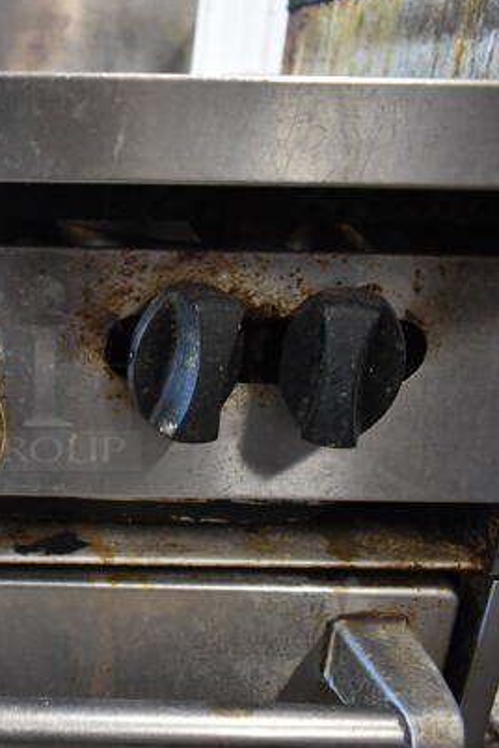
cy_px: 372
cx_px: -65
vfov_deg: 47.4
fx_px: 852
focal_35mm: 41
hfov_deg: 29.1
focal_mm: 18
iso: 1250
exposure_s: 1/30
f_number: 3.5
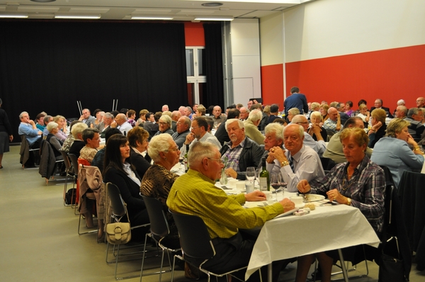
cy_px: 141
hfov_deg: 43.7
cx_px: 212
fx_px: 530
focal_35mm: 45
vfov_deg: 29.8
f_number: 4.5
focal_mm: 30
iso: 800
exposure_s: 1/30
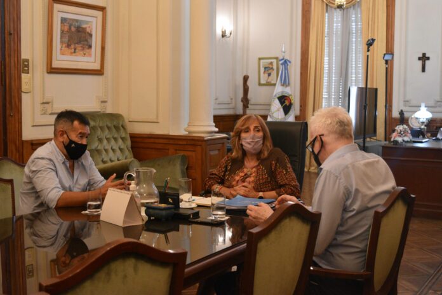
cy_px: 148
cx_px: 221
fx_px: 626
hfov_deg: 38.9
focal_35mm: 51
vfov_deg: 26.5
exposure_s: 1/60
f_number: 4.5
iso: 2500
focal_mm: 34
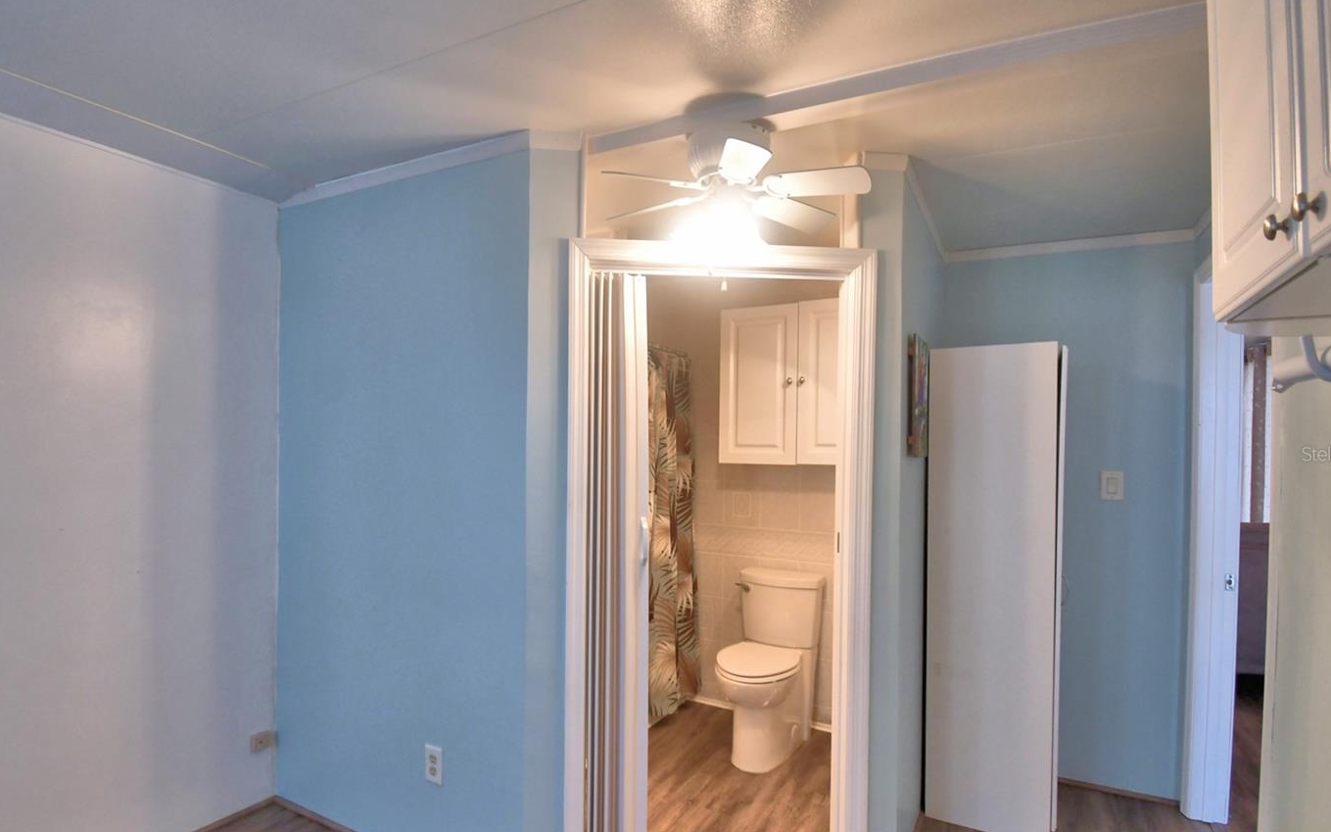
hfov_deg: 90.9
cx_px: 605
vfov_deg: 64.9
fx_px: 653
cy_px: 454
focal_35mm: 18
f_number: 4.5
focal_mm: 10
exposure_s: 1/30
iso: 560
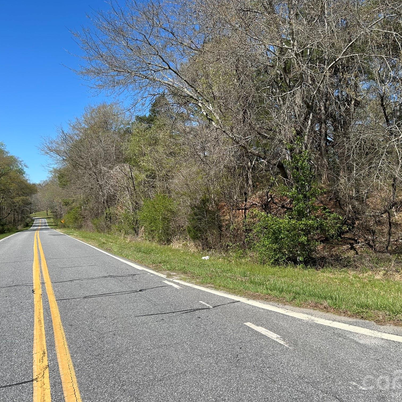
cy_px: 199
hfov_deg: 52.0
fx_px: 407
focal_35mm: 31
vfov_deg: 52.5
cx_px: 251
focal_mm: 5.7
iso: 50
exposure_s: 1/3165
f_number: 1.5
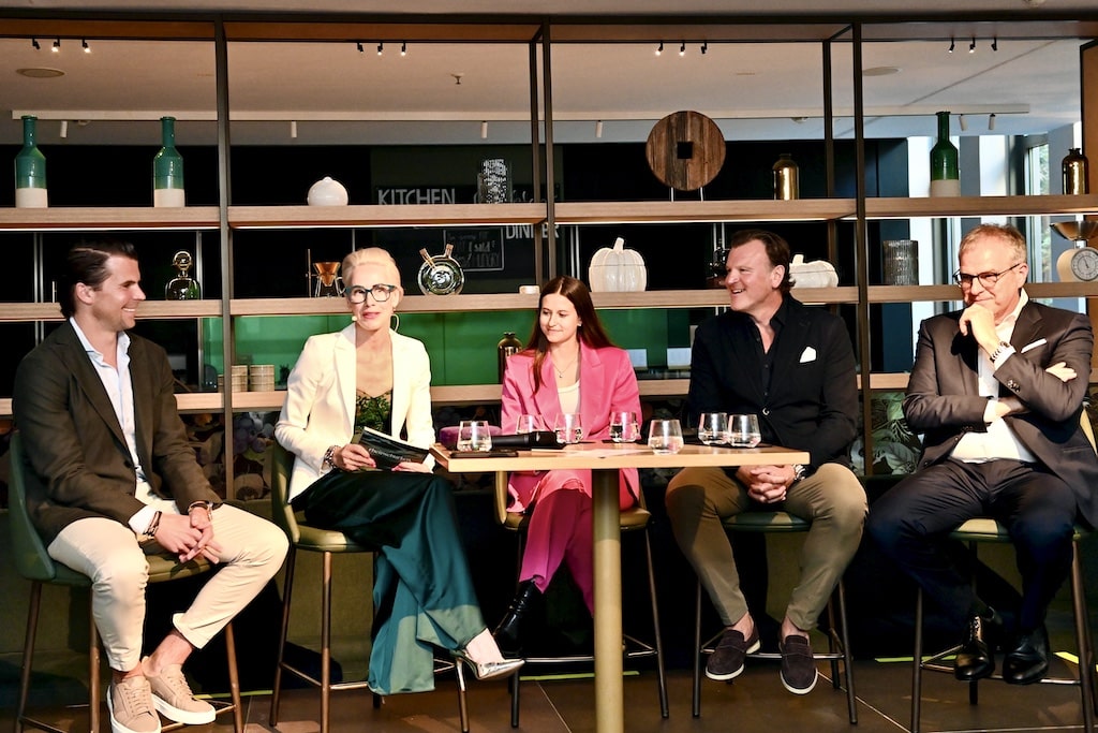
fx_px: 1342
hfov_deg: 44.5
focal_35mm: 44
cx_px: 549
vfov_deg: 30.5
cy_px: 366
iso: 3600
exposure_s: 1/200
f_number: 3.2
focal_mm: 44
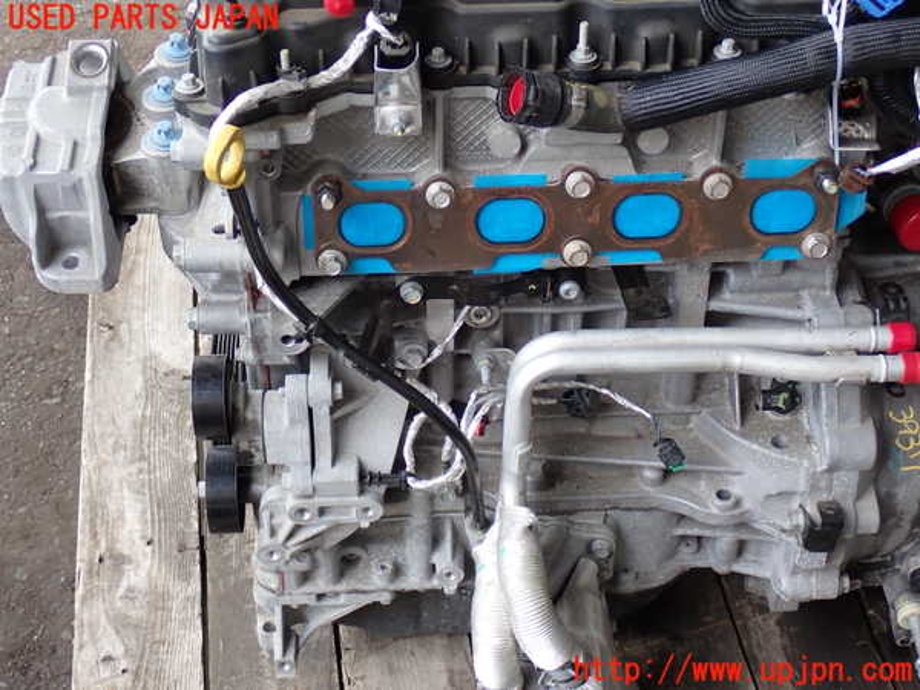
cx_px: 460
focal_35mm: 58
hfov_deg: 33.2
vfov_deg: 25.2
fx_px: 1541
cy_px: 345
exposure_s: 1/100
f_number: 3.5
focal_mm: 10.35
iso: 200
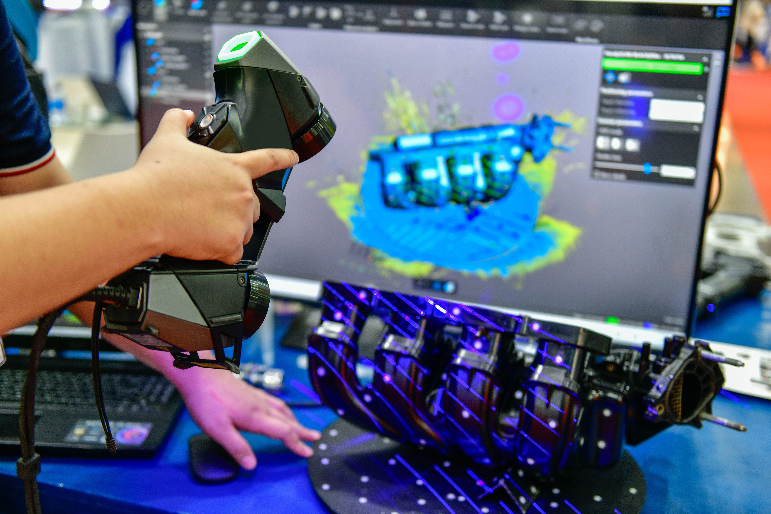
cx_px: 386
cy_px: 257
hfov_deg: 46.4
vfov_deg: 31.9
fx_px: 899
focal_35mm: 42
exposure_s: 1/100
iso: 400
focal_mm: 42
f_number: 2.8
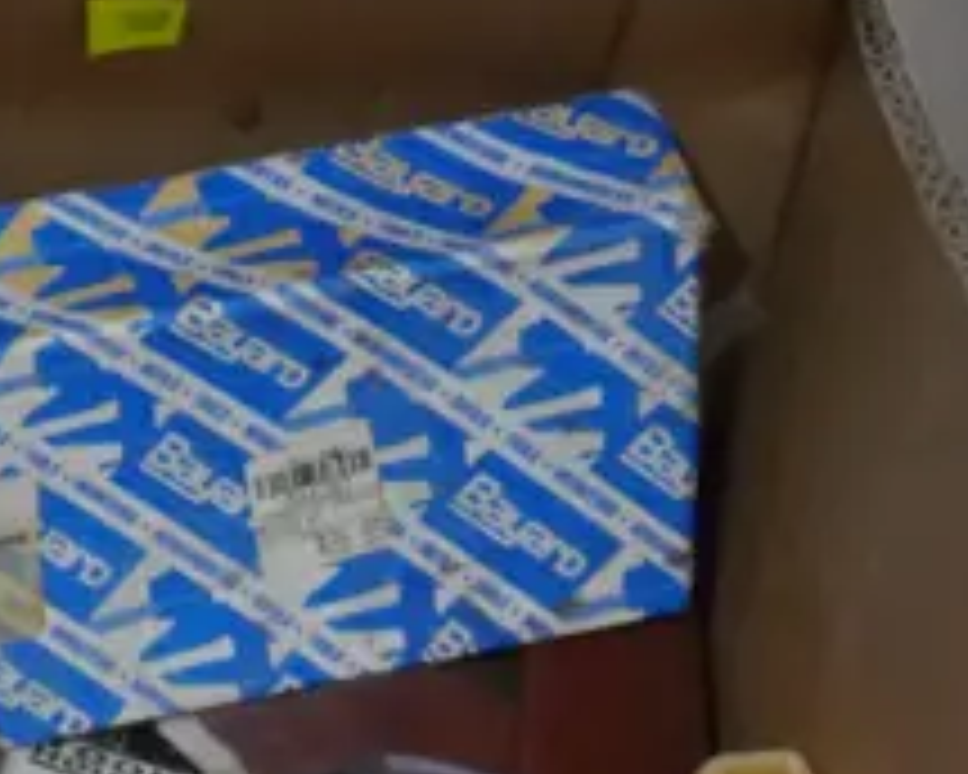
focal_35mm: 233
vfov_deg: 6.4
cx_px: -1139
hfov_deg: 7.8
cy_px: 1618
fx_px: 6675
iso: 2500
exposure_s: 1/60
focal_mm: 25
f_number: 5.3
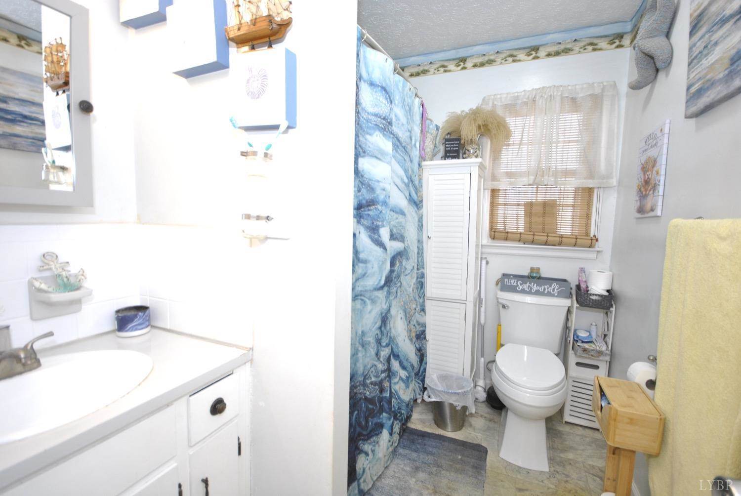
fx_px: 309
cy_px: 248
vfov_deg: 77.5
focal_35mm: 15
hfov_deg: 100.3
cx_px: 370
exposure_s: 1/25
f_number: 4
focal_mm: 10
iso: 400
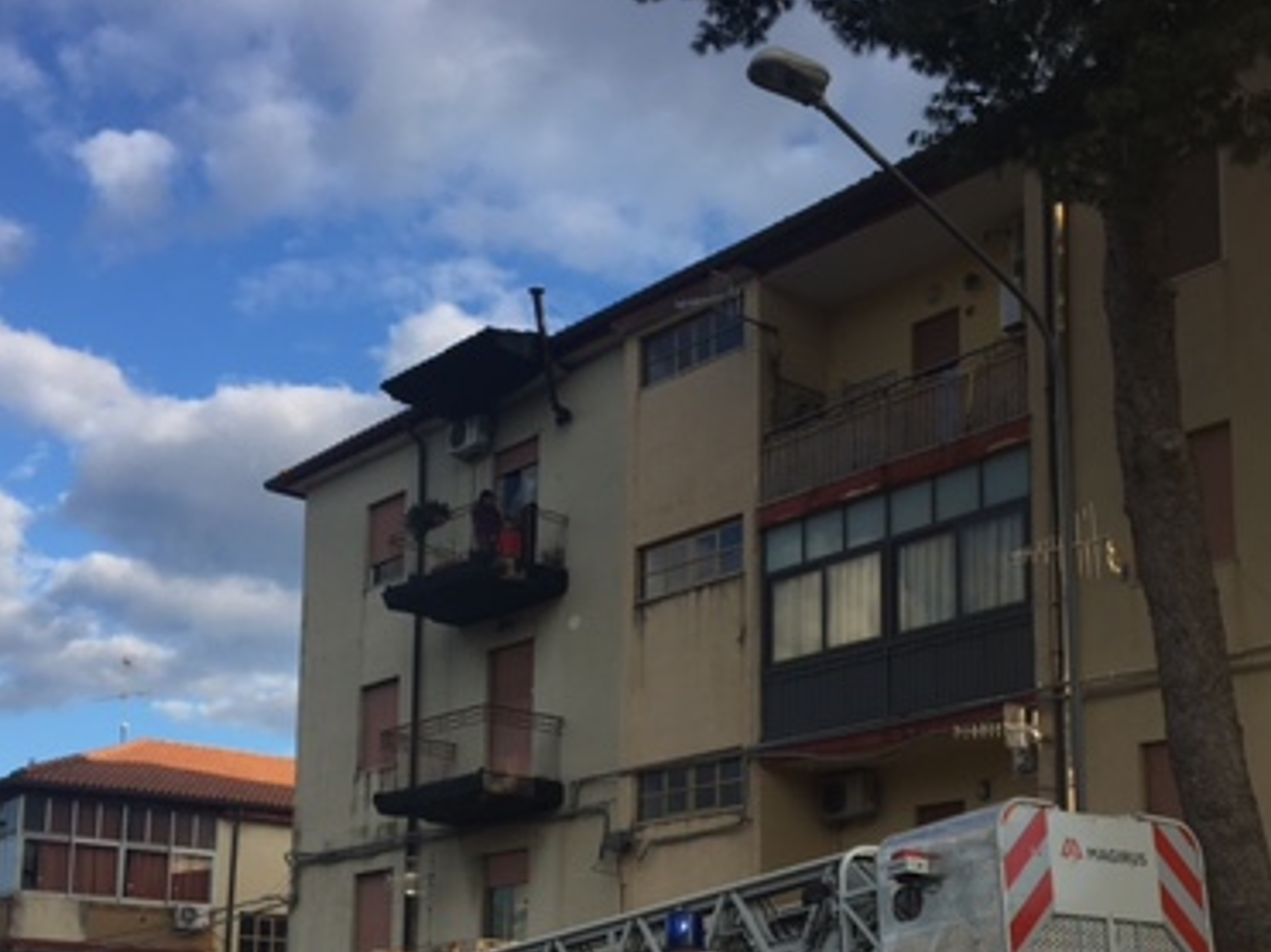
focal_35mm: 50
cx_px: 709
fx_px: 1835
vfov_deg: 28.3
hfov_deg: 38.1
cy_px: 798
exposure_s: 1/950
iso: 25
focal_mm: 4.15
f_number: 2.2
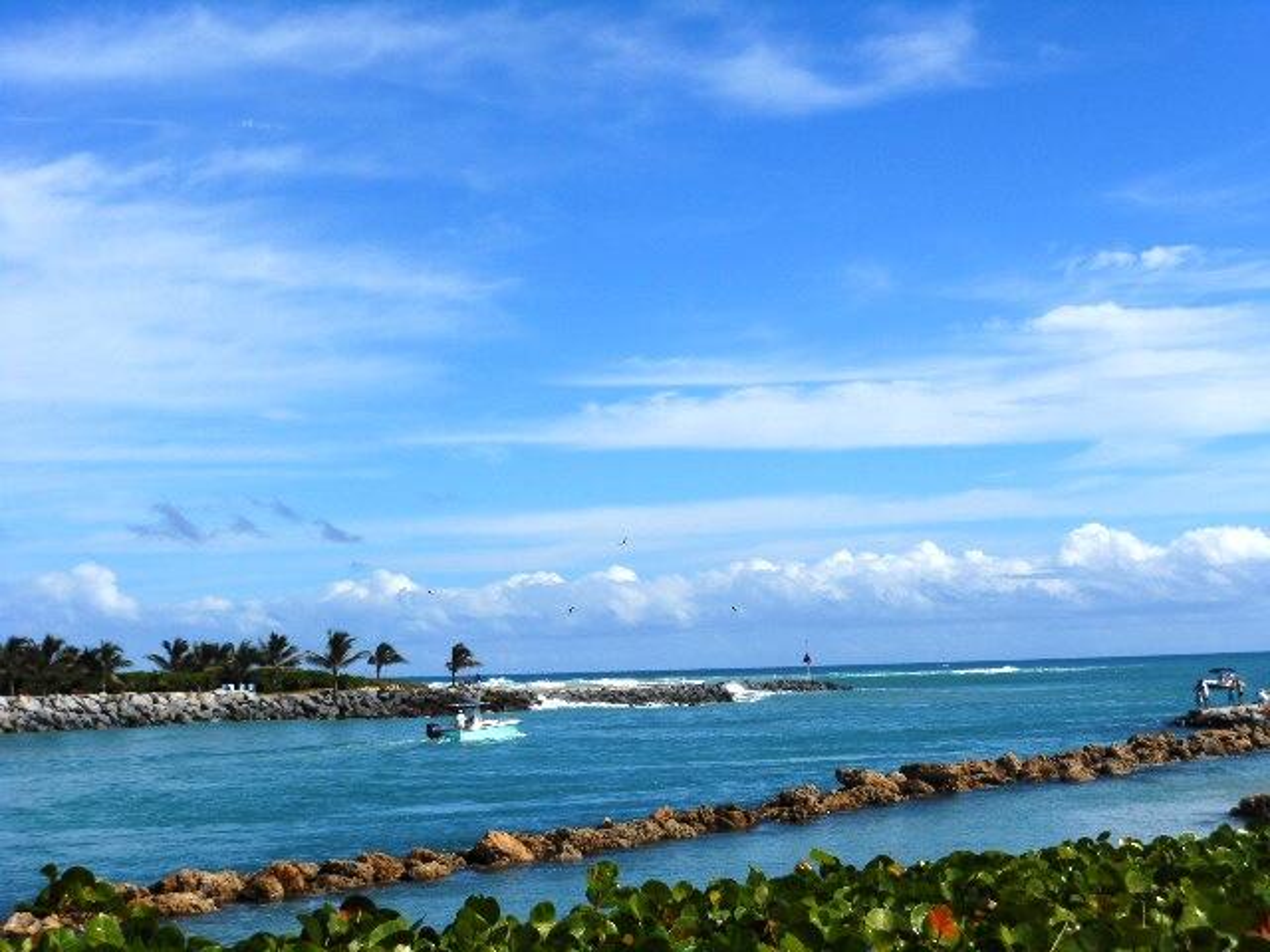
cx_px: 635
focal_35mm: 63
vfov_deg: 23.3
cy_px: 476
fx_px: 2311
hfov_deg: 30.7
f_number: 5
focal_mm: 11.2
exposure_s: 1/1250
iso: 80
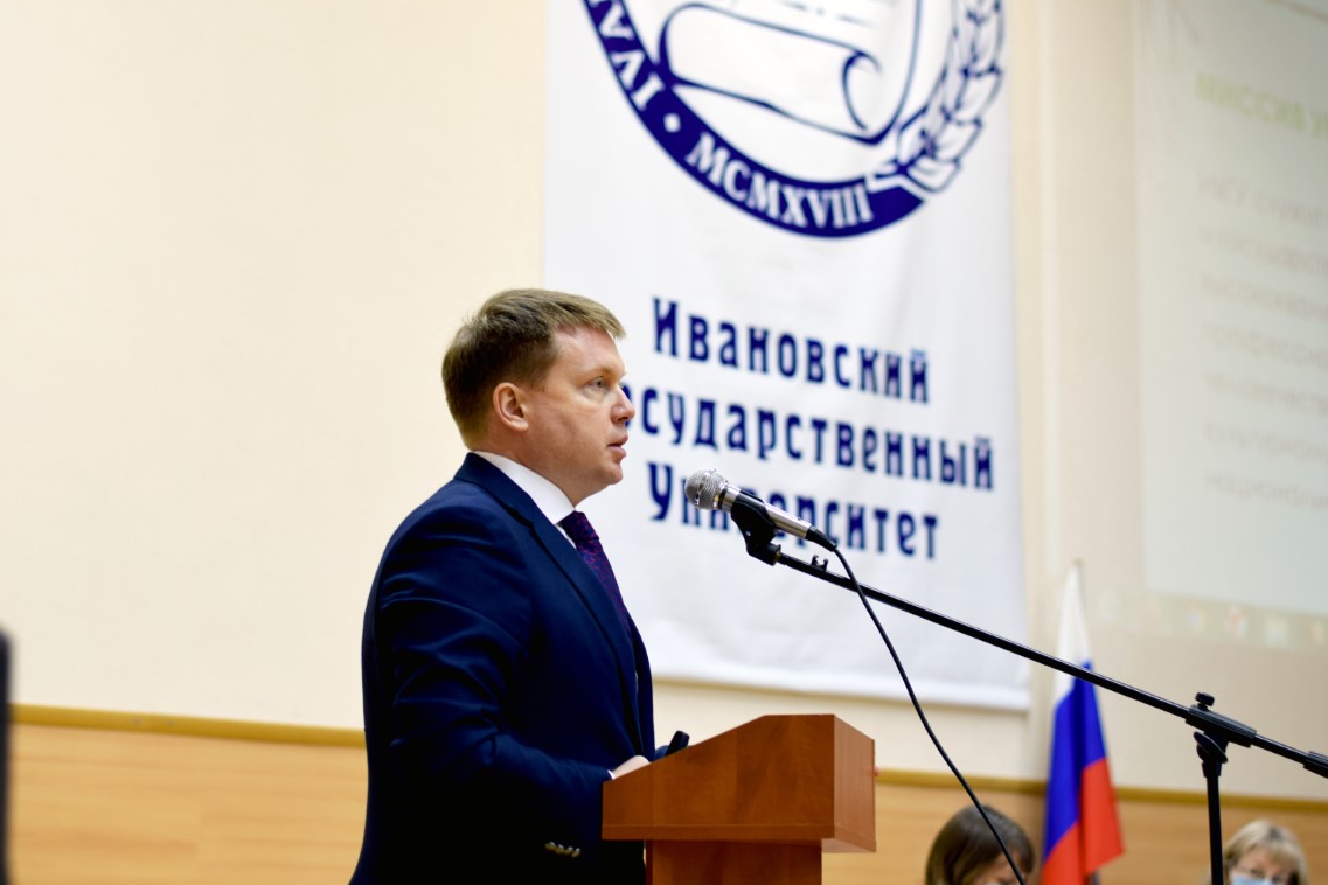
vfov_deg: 17.9
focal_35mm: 76
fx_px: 2803
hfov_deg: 26.7
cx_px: 660
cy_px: 440
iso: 250
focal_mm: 50
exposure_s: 1/60
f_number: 2.5
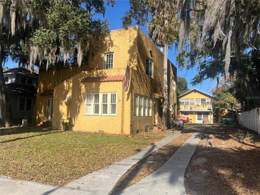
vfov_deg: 53.1
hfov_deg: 67.3
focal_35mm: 26
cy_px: 98
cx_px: 130
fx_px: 195
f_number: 1.6
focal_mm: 5.1
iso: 50
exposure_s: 1/3521
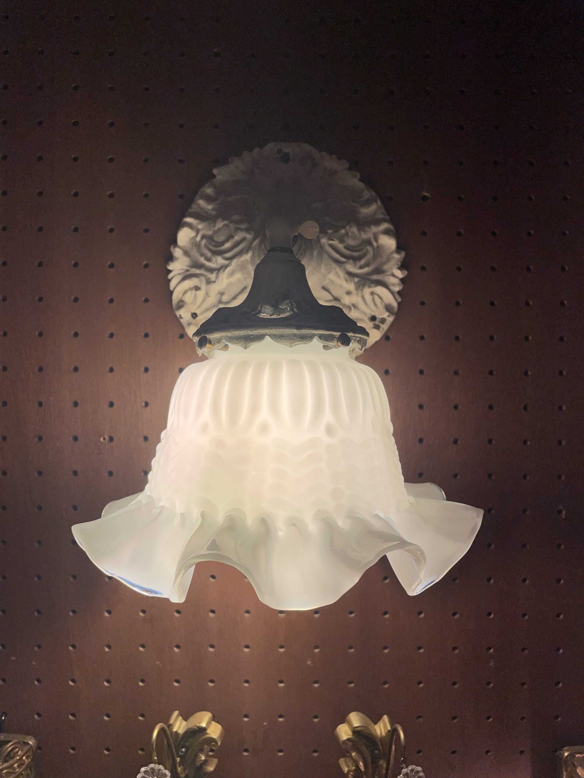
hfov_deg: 53.1
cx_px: 292
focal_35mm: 26
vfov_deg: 67.3
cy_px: 389
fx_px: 585
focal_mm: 4.2
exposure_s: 1/381
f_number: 1.6
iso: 32
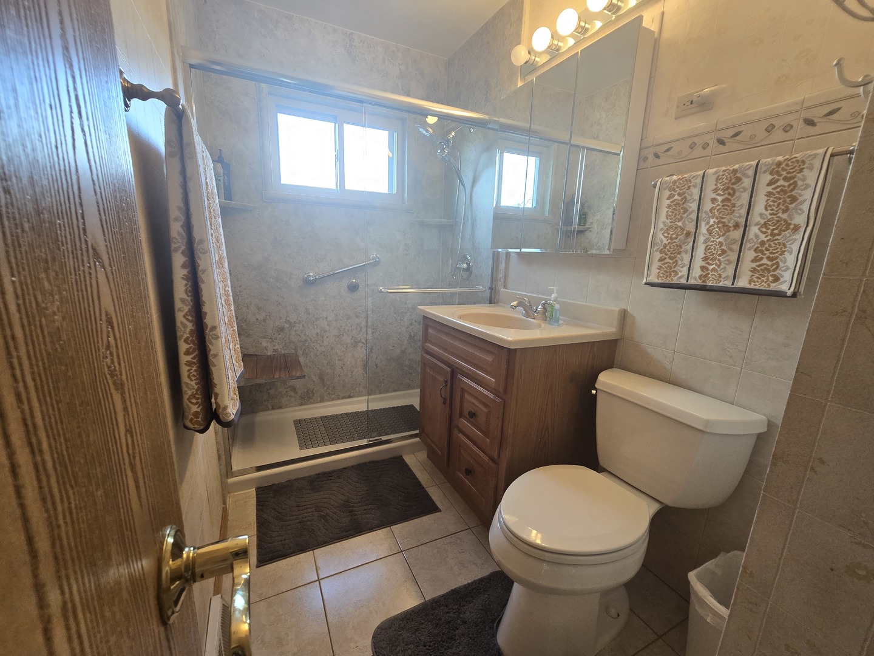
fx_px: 328
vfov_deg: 89.9
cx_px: 437
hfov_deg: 106.2
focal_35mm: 13
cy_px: 328
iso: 200
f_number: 2.2
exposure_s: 1/60
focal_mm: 2.2
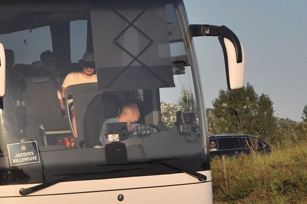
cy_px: 108
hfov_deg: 13.3
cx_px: -16
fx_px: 1294
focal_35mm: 152
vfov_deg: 9.0
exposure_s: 1/1600
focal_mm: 40
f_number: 7.1
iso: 400
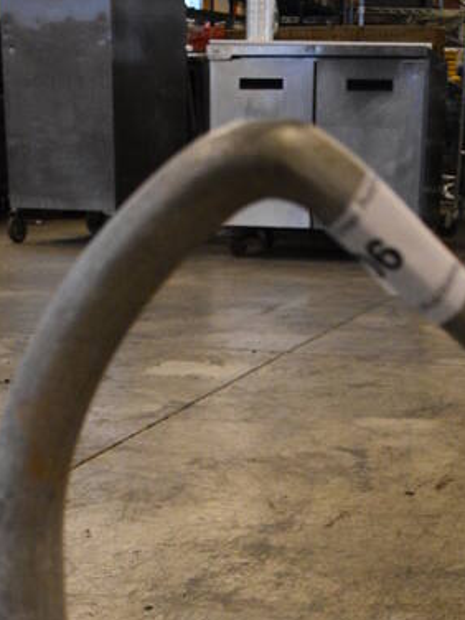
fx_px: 1128
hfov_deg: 23.2
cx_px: 289
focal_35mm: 63
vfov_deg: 27.8
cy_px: 697
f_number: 3.5
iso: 2200
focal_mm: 18
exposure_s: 1/125
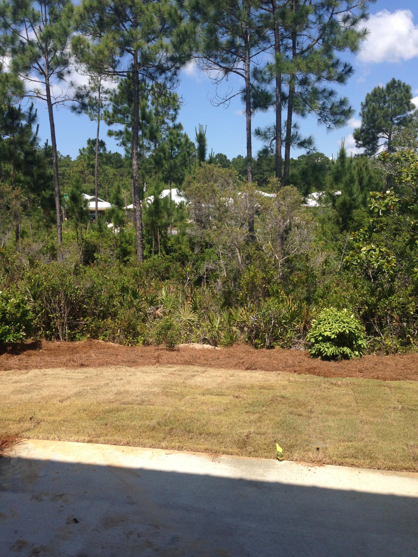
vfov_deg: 55.4
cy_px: 278
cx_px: 209
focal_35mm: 33
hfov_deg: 42.9
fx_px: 531
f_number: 2.4
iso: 50
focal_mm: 4.12
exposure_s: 1/1427
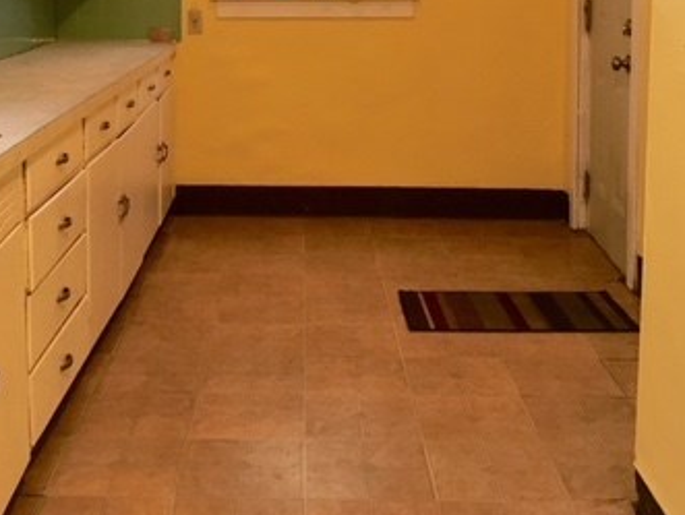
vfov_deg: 25.3
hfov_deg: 34.2
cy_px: 52
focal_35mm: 56
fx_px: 1109
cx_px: 275
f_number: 2.2
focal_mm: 4.15
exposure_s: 1/30
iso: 100
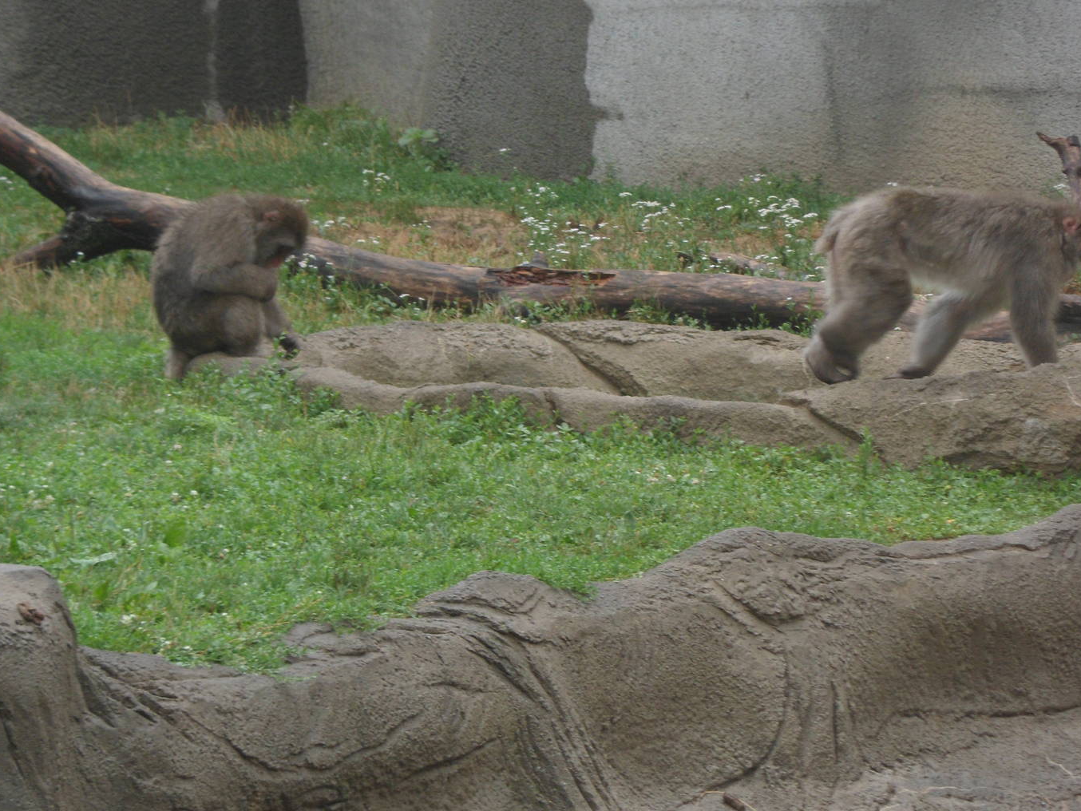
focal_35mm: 319
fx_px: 9964
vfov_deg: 4.7
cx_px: 578
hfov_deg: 6.2
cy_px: 409
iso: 100
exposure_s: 1/60
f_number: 5.9
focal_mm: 46.8
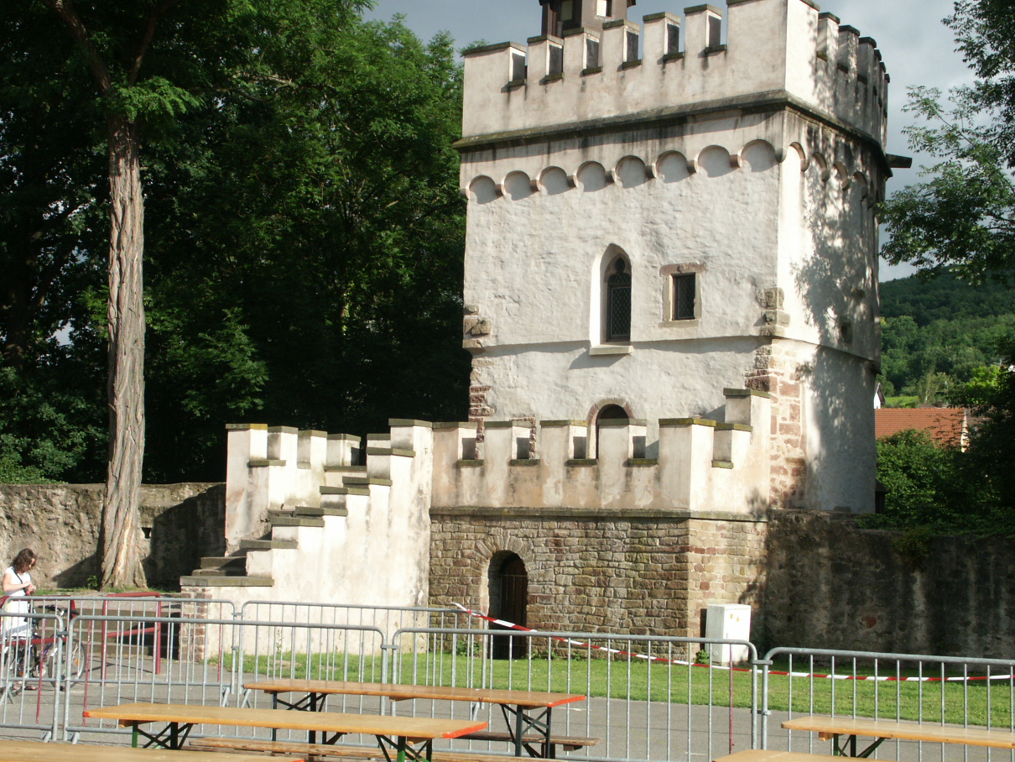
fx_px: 1613
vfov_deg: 26.6
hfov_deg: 34.9
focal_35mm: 55
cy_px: 391
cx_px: 495
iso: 100
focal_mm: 13.58
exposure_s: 1/250
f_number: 6.7
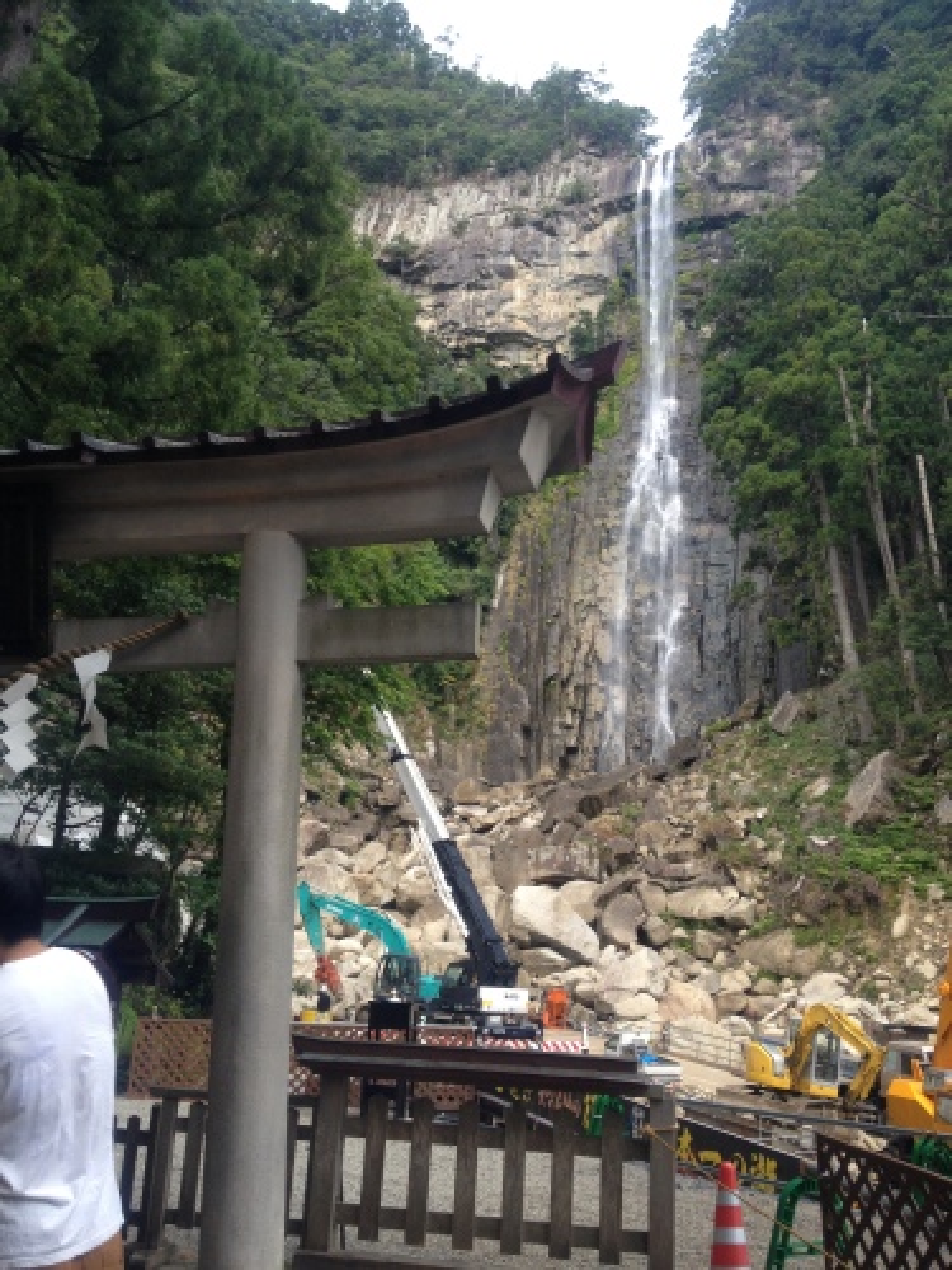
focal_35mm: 35
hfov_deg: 40.7
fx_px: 1283
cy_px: 635
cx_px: 476
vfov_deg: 52.6
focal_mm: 4.28
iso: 64
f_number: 2.4
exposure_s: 1/60
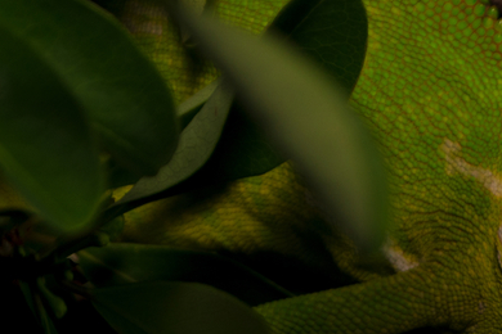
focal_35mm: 240
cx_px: 502
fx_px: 3346
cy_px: 195
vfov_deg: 5.7
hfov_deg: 8.5
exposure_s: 1/60
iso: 100
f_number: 5.6
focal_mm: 55
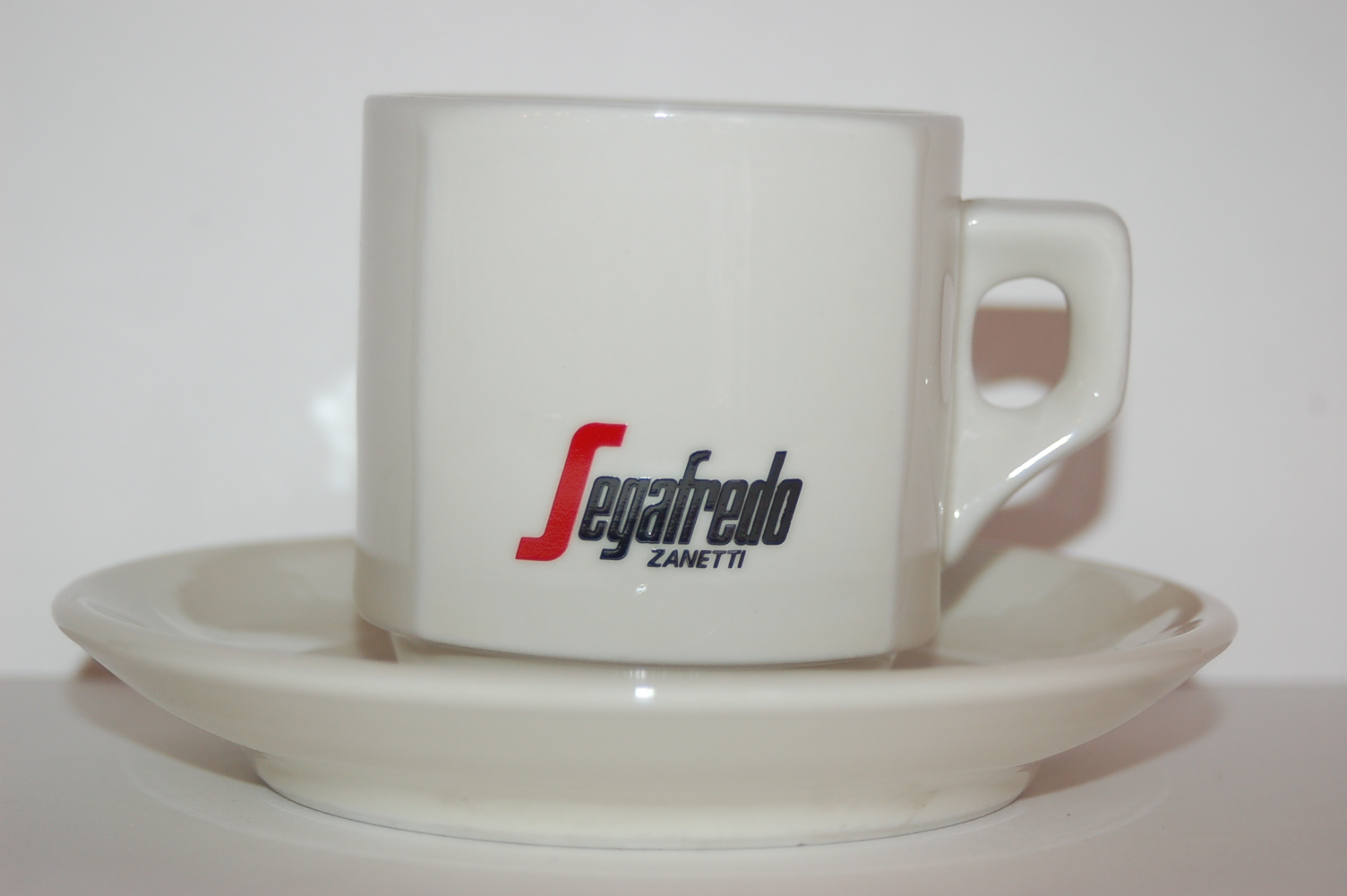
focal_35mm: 93
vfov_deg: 14.7
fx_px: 3477
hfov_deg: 21.9
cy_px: 448
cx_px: 674
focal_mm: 62
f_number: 5.3
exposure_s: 1/60
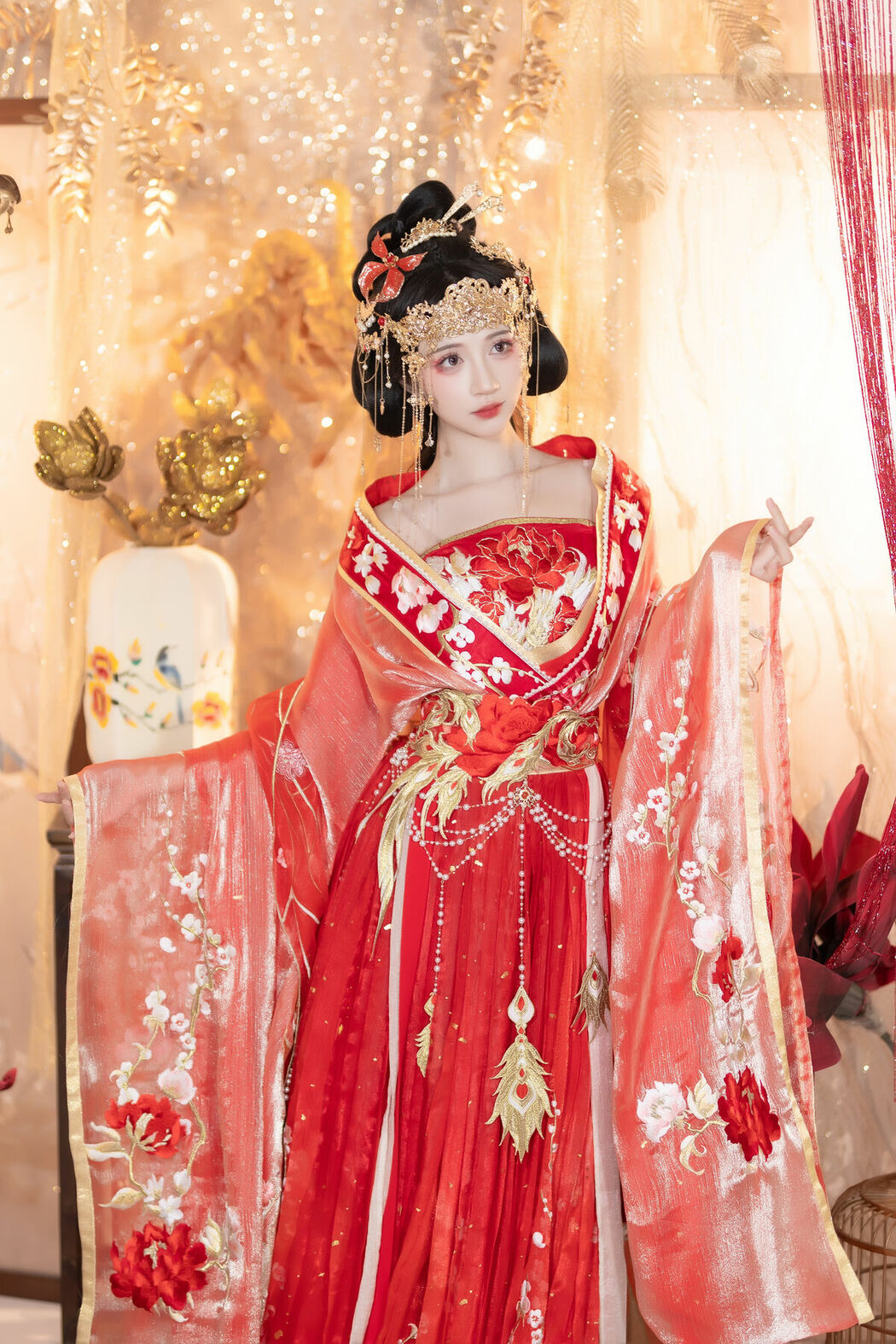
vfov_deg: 23.9
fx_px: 3173
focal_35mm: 85
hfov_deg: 16.1
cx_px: 448
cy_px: 672
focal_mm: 85
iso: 100
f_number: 1.4
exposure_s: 1/250
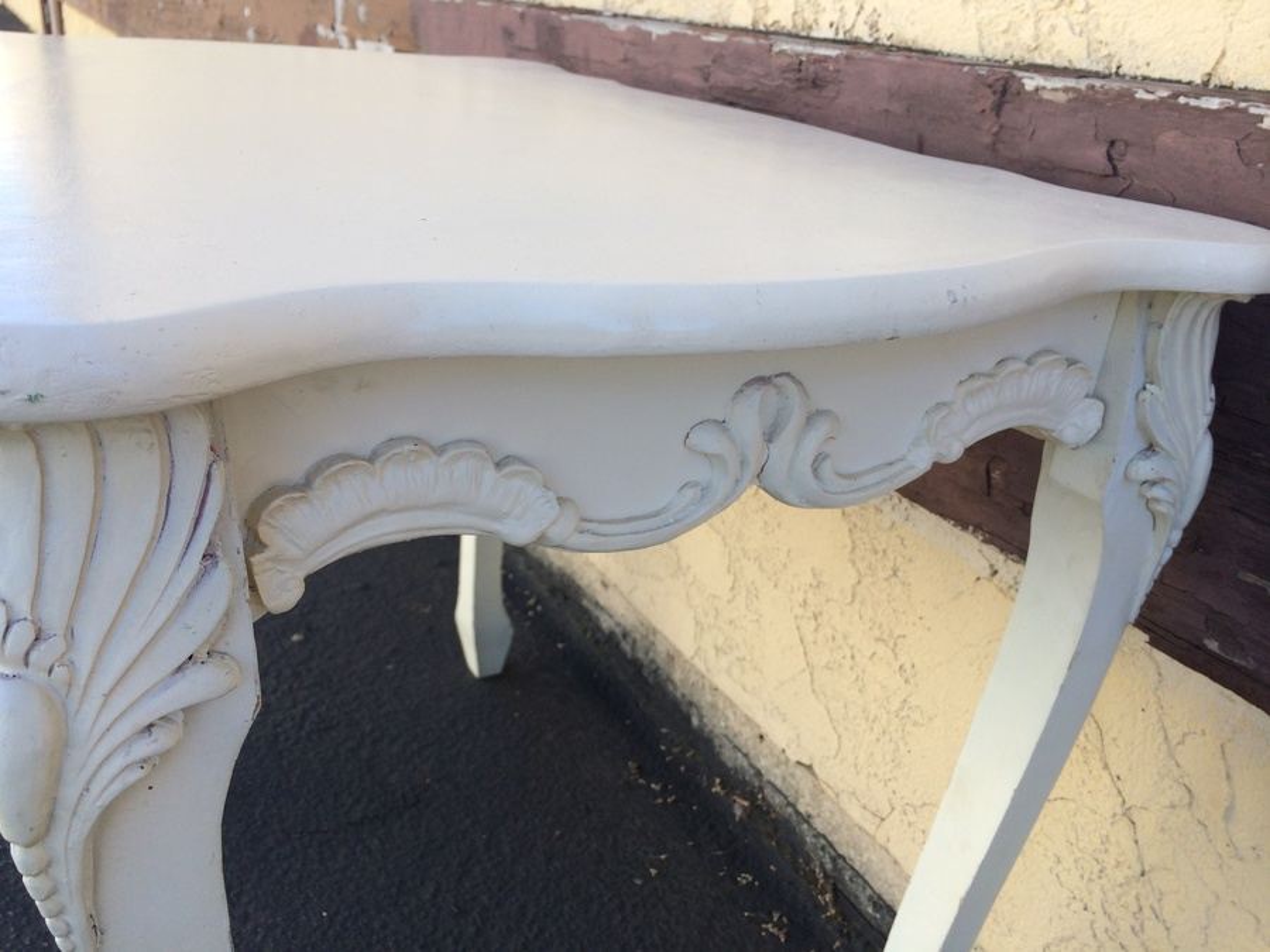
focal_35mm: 30
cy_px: 476
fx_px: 1101
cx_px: 635
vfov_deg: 46.8
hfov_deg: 60.0
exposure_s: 1/540
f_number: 2.2
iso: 32
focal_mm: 4.12
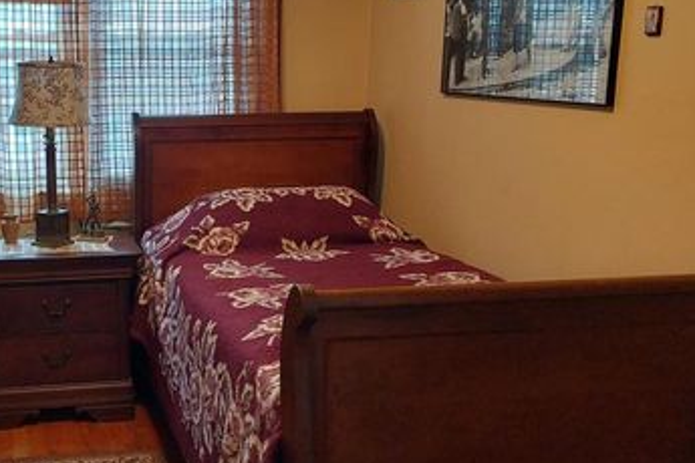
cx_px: 139
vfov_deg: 31.2
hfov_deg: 43.3
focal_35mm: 43
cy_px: 212
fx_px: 830
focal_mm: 5.23
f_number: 1.8
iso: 250
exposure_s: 1/60
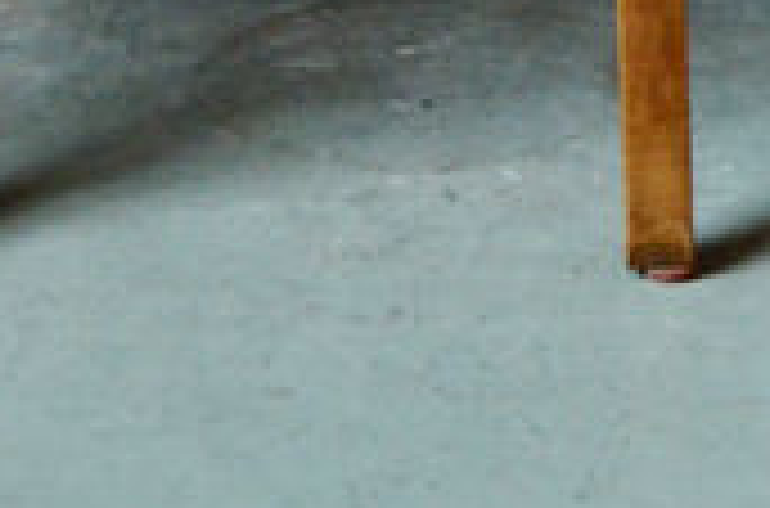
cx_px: 684
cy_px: -751
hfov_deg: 9.0
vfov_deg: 5.7
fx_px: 4863
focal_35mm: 228
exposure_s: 1/80
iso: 1250
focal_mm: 26
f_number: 4.2
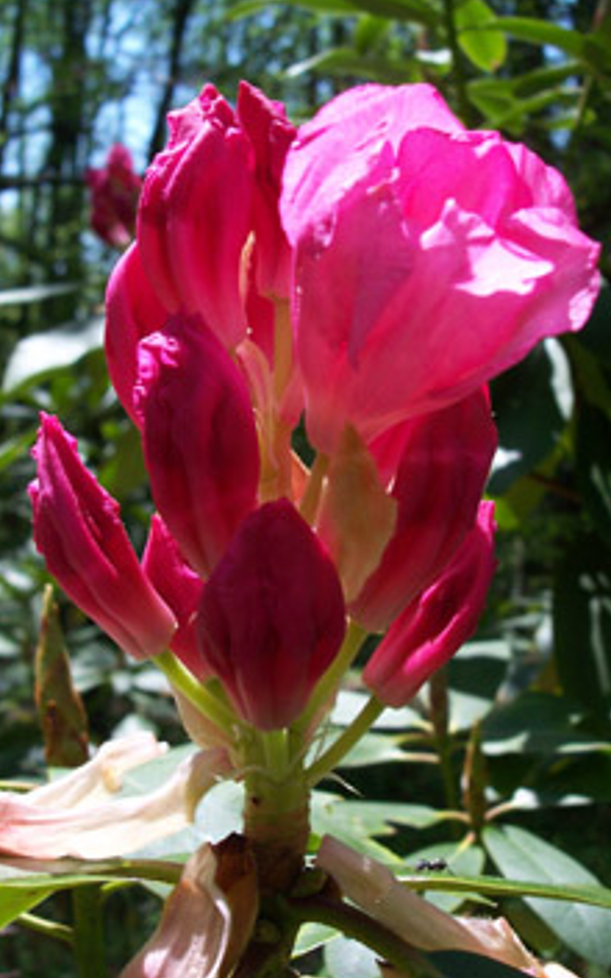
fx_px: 1305
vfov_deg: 41.1
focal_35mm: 49
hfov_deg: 26.3
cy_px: 493
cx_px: 301
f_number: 4.8
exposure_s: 1/350
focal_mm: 8
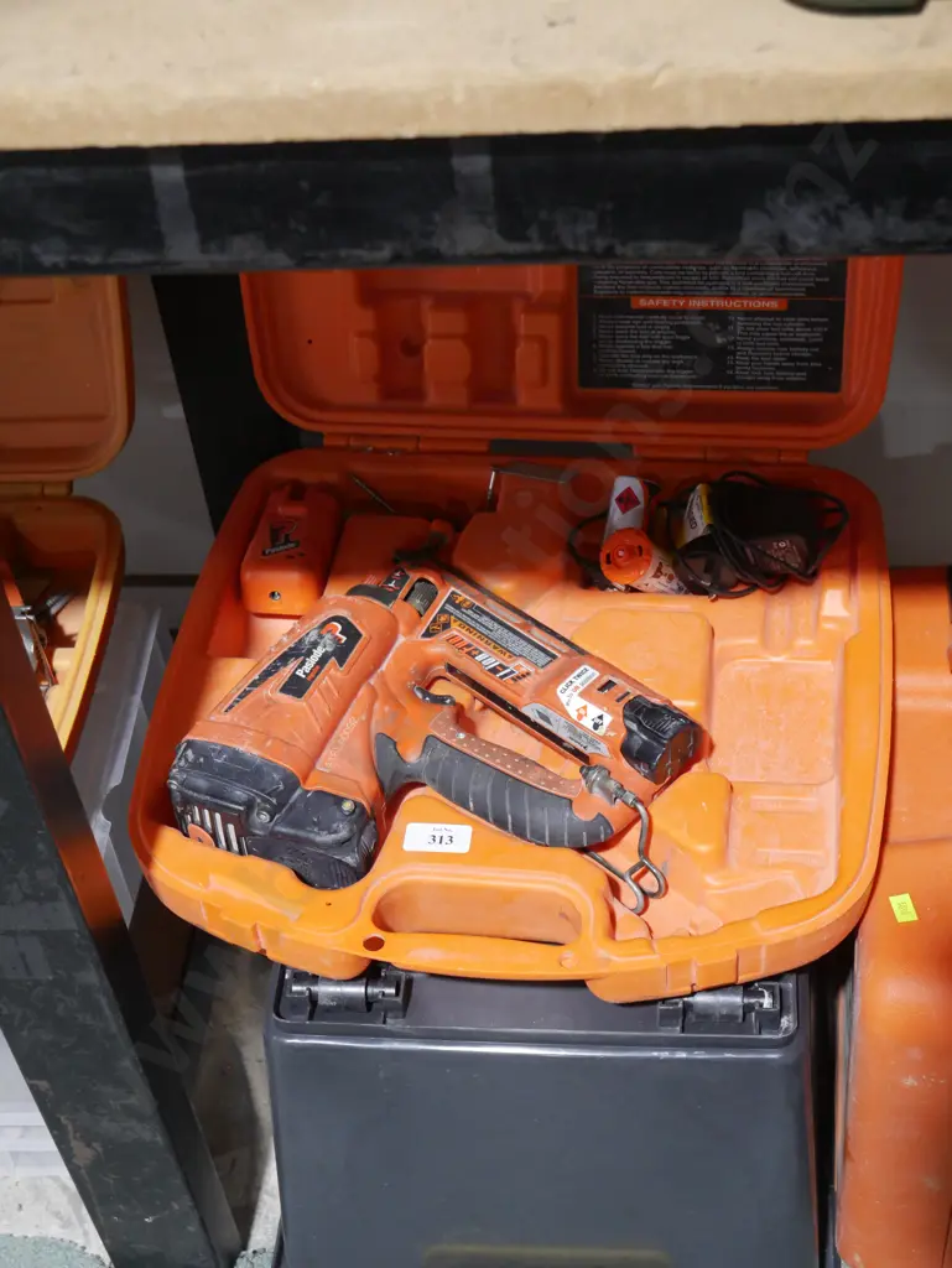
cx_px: 476
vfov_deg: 38.2
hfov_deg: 29.1
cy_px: 634
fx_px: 1832
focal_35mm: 50
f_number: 5.3
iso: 1600
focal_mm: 25
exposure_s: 1/60
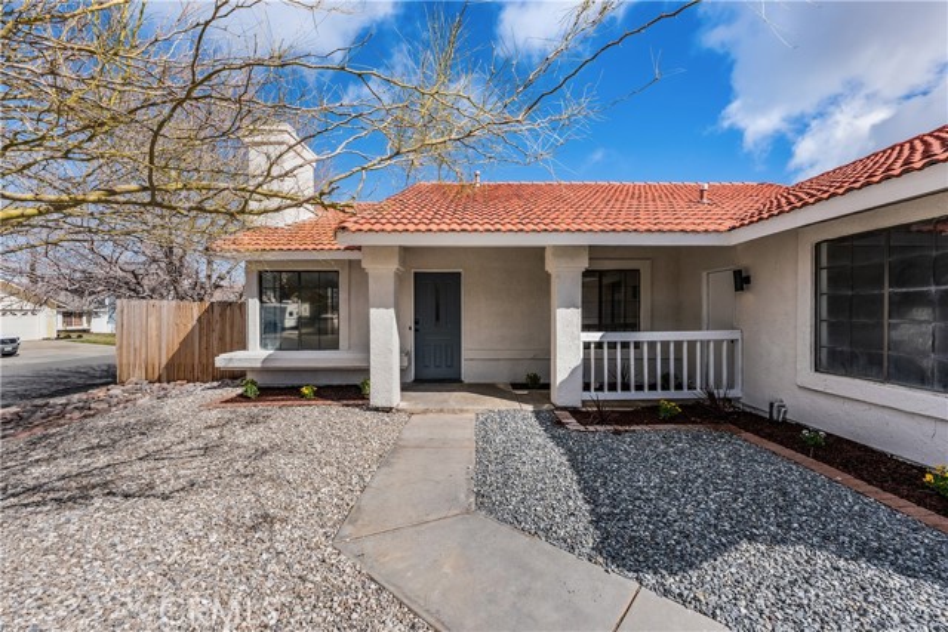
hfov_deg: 104.2
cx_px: 474
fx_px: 369
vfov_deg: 81.2
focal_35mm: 14
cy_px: 316
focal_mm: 14
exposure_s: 1/1600
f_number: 7.1
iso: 320
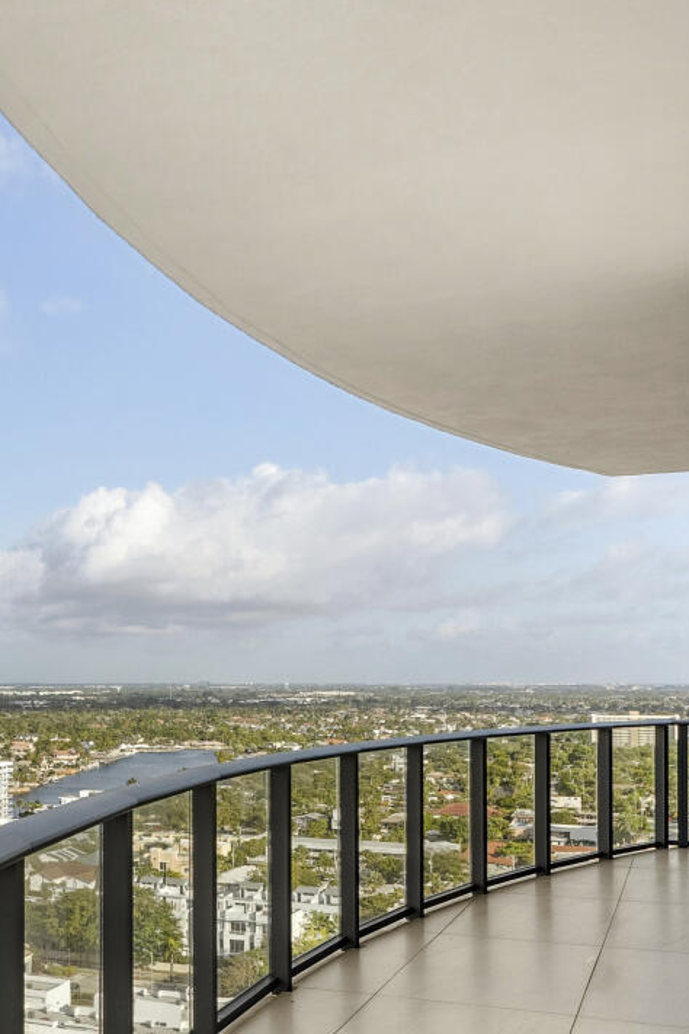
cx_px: -136
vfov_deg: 43.4
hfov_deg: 26.6
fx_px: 1292
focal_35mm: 45
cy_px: 627
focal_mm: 16
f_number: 8
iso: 800
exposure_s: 1/400
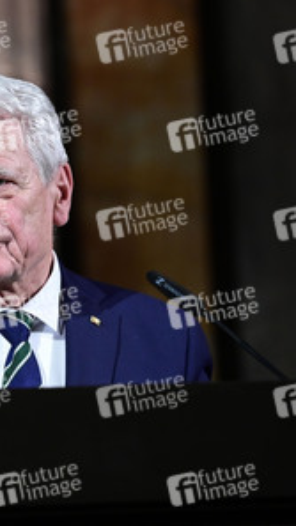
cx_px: -12
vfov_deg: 7.3
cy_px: 264
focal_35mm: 294
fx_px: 4103
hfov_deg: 4.1
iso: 2500
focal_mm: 185
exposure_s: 1/320
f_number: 3.2
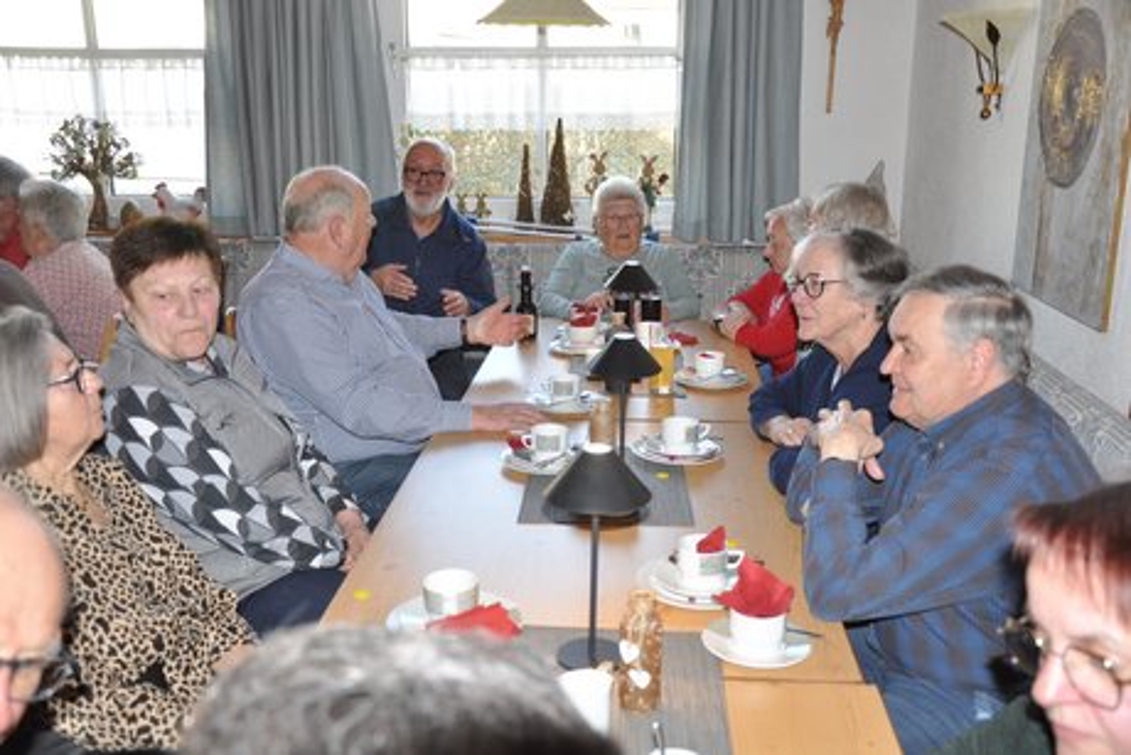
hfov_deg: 53.1
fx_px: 1131
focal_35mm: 36
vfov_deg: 36.9
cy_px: 378
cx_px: 566
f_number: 3.8
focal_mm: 24
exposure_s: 1/125
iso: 720
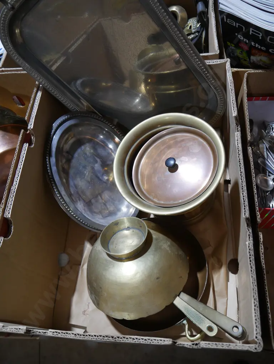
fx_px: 295
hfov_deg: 49.8
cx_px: 137
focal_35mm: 28
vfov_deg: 63.4
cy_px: 182
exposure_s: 1/60
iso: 250
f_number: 3.5
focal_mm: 14
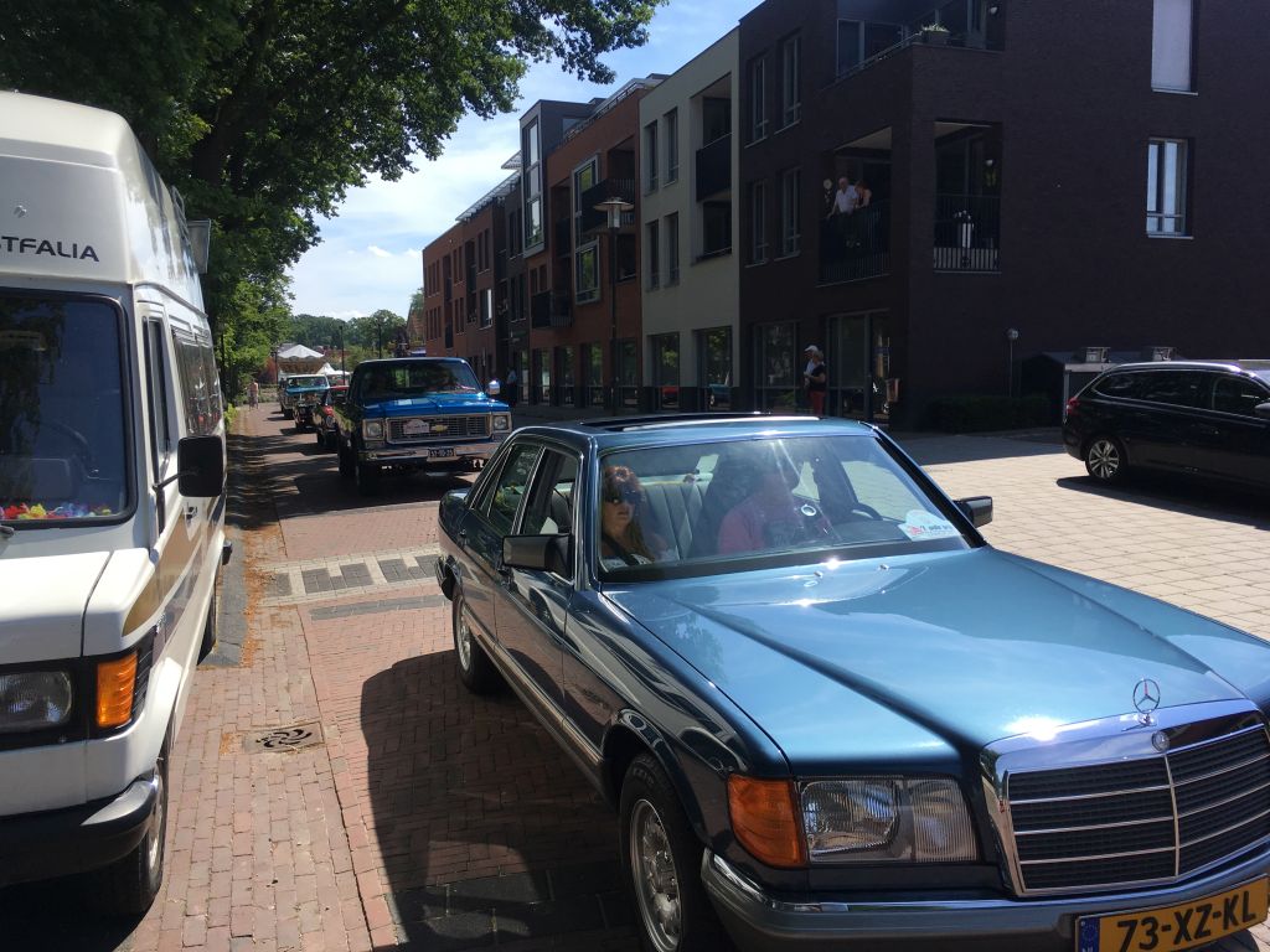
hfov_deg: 61.7
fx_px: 1064
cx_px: 635
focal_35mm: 29
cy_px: 476
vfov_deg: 48.2
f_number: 2.2
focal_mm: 4.15
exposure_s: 1/1241
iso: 25
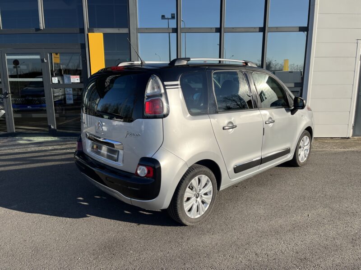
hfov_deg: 67.3
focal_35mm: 26
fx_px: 271
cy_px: 135
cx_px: 180
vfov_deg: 53.1
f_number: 1.6
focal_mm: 5.1
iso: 50
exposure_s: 1/3521
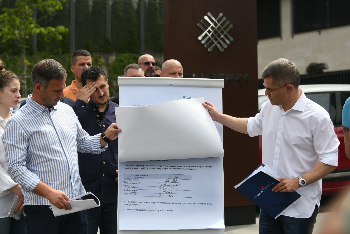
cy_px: 117
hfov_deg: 28.8
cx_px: 175
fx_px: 681
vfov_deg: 19.5
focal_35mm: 70
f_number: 4
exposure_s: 1/8000
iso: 1000
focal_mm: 70
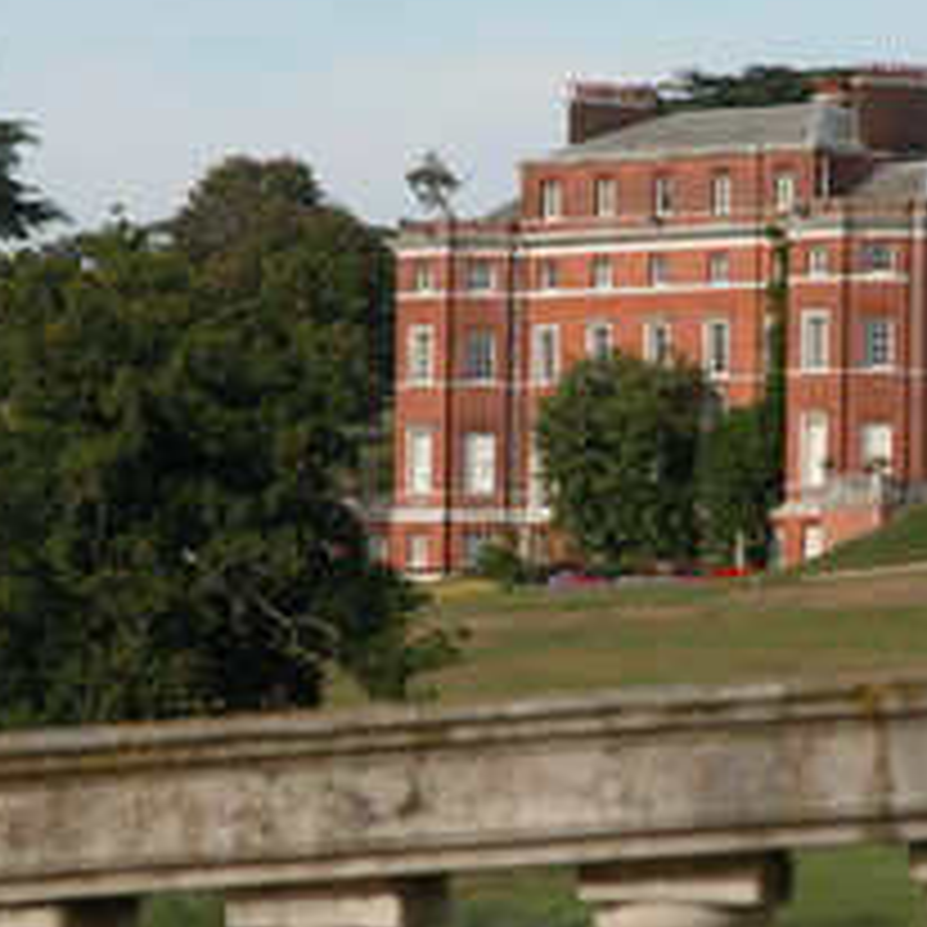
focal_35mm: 378
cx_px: 801
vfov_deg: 4.6
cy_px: 423
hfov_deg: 4.6
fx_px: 11452
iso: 100
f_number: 5.8
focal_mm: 56.7
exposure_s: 1/331
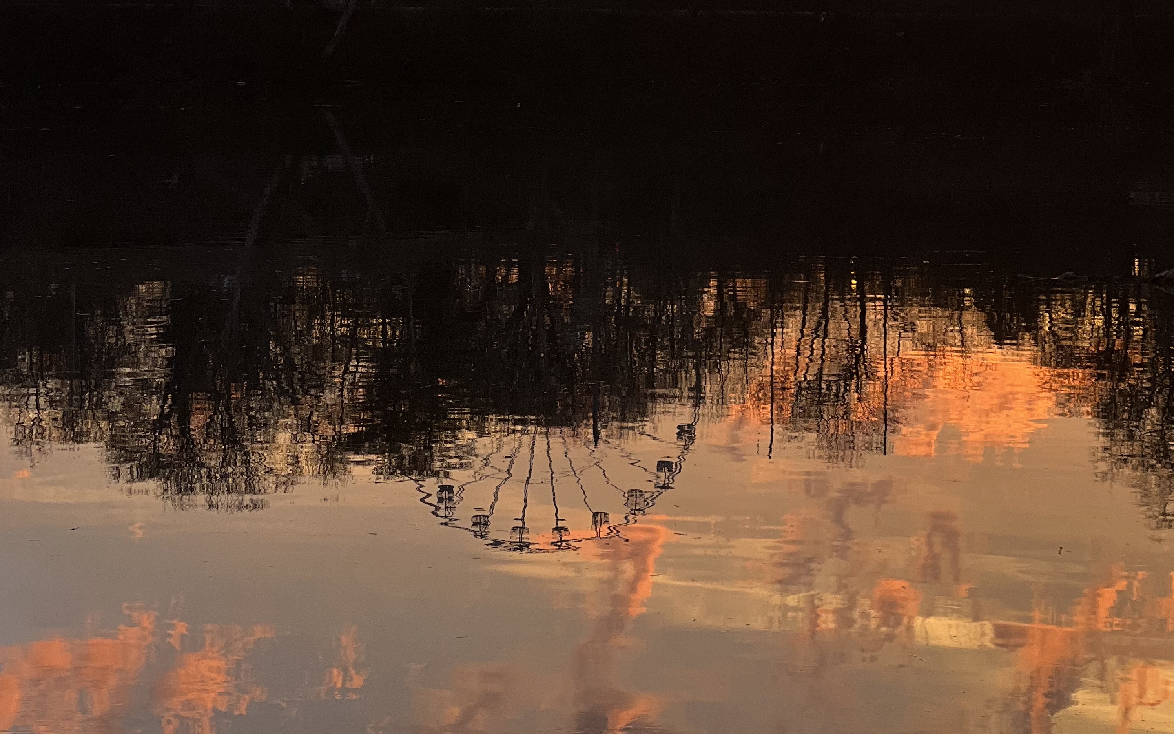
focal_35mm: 110
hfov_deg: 18.9
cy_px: -9
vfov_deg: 11.8
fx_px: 3519
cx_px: 588
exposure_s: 1/121
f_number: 2.8
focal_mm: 9
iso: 32
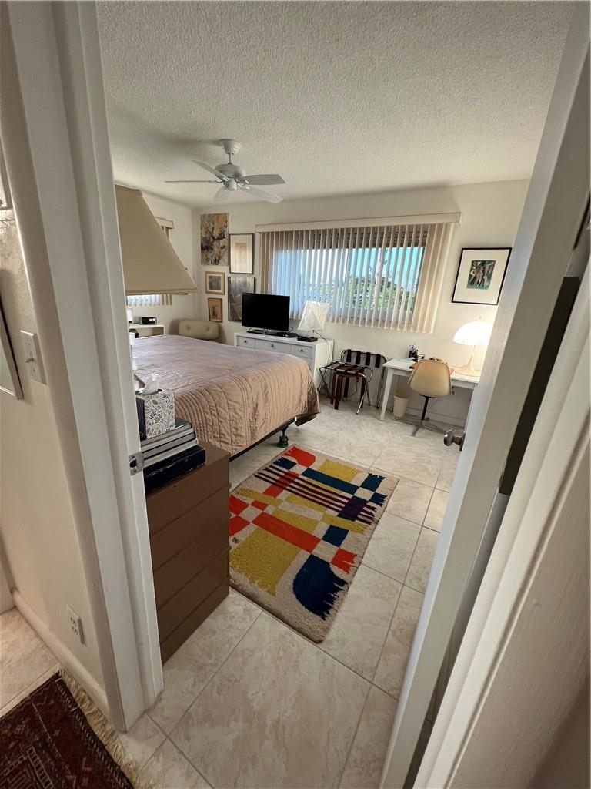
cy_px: 394
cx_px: 296
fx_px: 296
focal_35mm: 13
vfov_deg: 106.2
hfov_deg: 89.9
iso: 100
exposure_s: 1/120
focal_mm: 1.57
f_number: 1.8
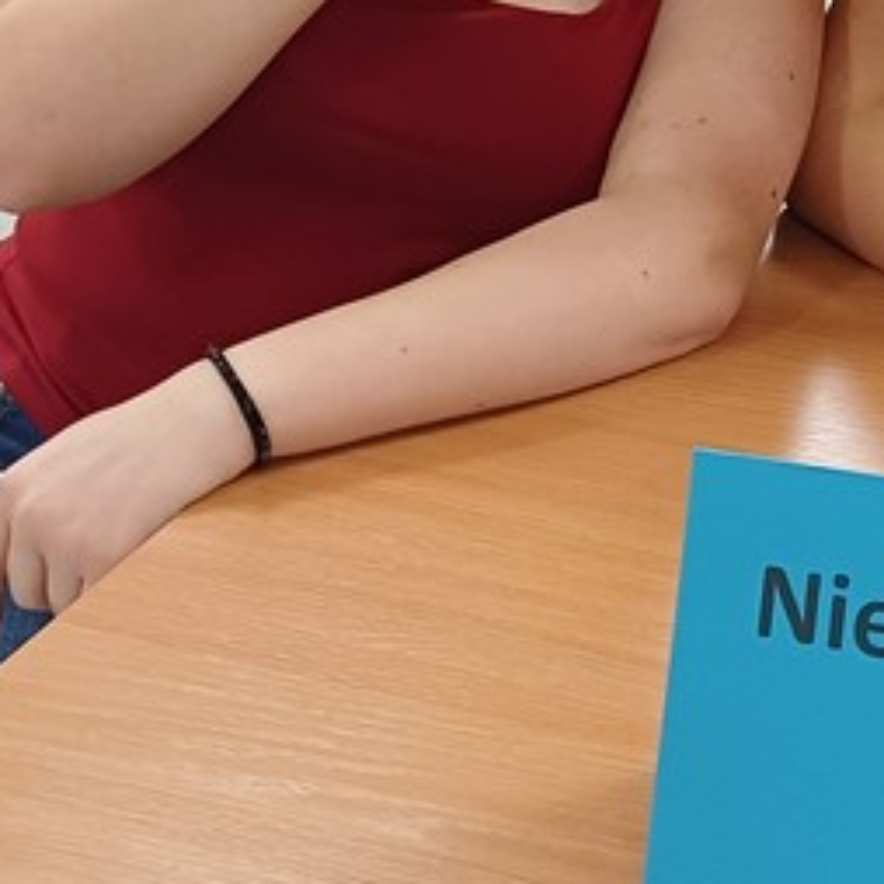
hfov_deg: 19.2
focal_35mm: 89
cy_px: 52
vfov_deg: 19.1
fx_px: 2571
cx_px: 769
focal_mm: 4.65
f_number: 1.8
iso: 320
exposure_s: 1/33.3
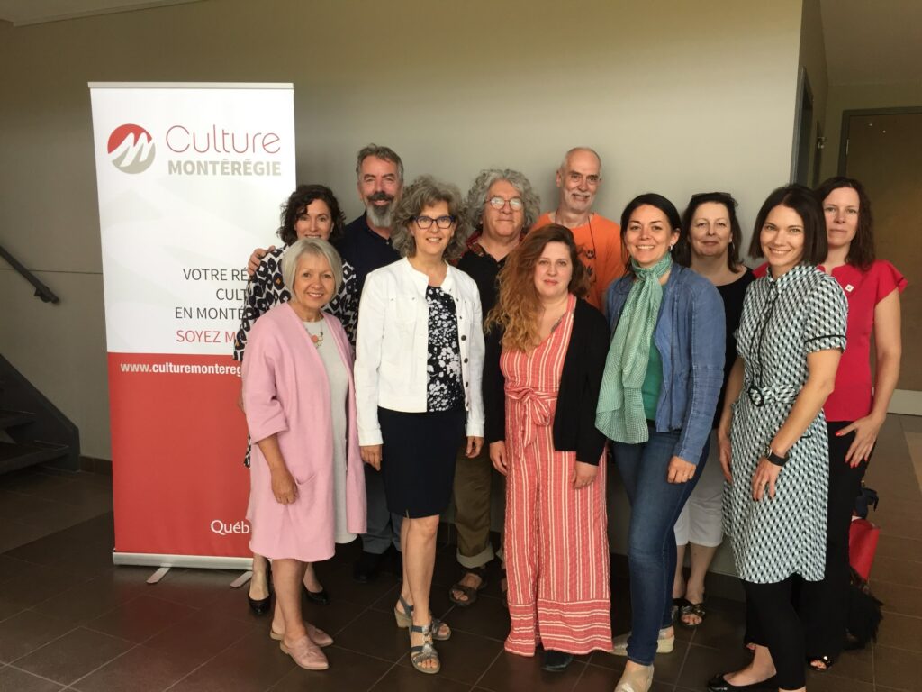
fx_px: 772
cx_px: 461
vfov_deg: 48.2
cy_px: 346
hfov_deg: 61.7
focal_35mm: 29
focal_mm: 4.15
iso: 32
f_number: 2.2
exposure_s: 1/40
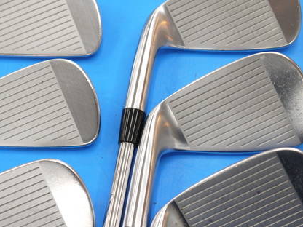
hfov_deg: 25.3
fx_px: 674
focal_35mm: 77
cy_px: 116
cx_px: 138
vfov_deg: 19.1
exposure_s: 1/60
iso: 250
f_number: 4.6
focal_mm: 25
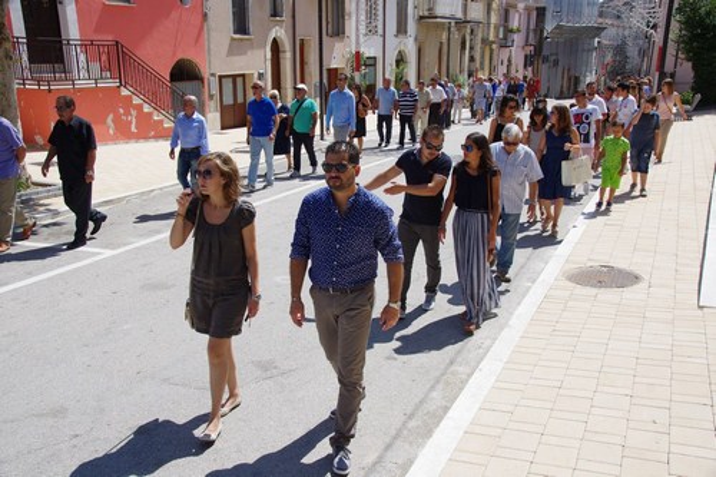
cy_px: 238
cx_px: 358
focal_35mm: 33
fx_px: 656
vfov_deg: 39.9
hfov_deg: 57.2
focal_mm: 22
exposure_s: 1/320
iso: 200
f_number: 8
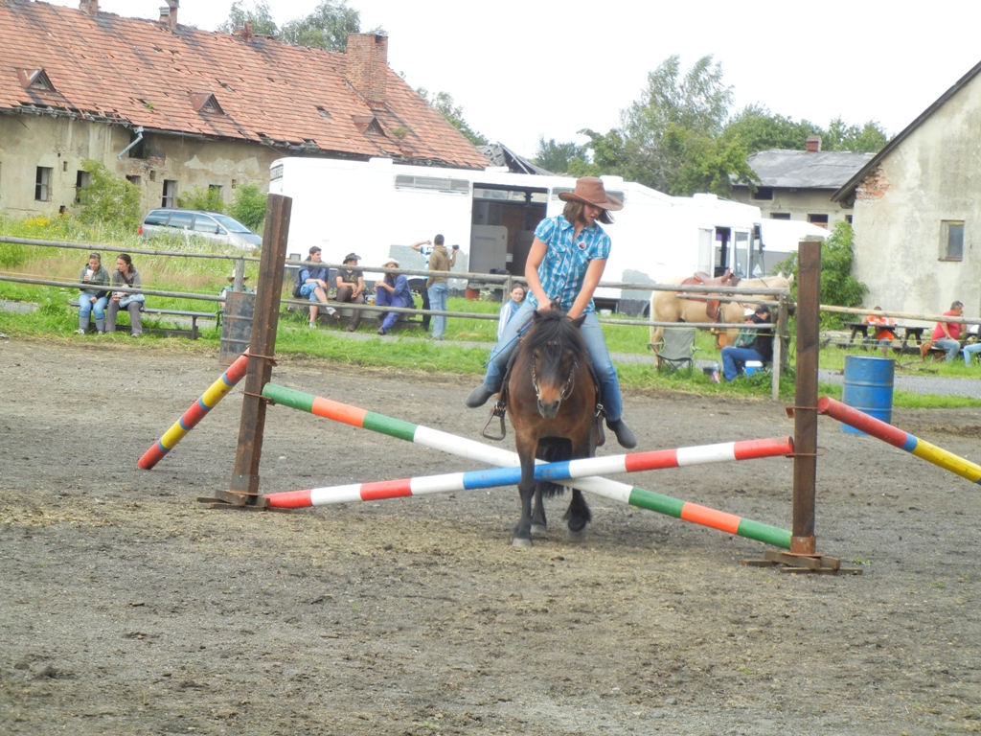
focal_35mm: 116
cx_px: 490
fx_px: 3287
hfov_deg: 17.0
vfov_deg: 12.8
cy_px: 368
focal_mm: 20.9
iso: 167
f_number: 4.6
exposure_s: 1/250
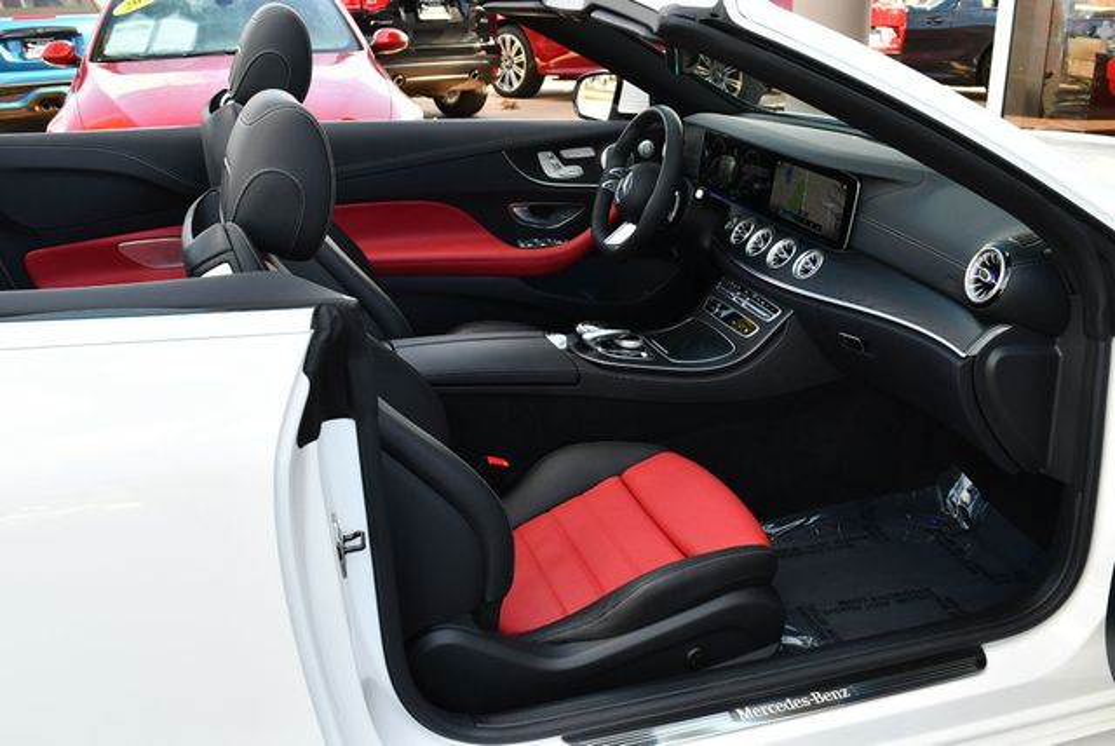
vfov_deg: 36.9
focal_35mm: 36
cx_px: 558
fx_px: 1116
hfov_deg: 53.1
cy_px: 373
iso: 360
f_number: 5.6
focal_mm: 18
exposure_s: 1/250
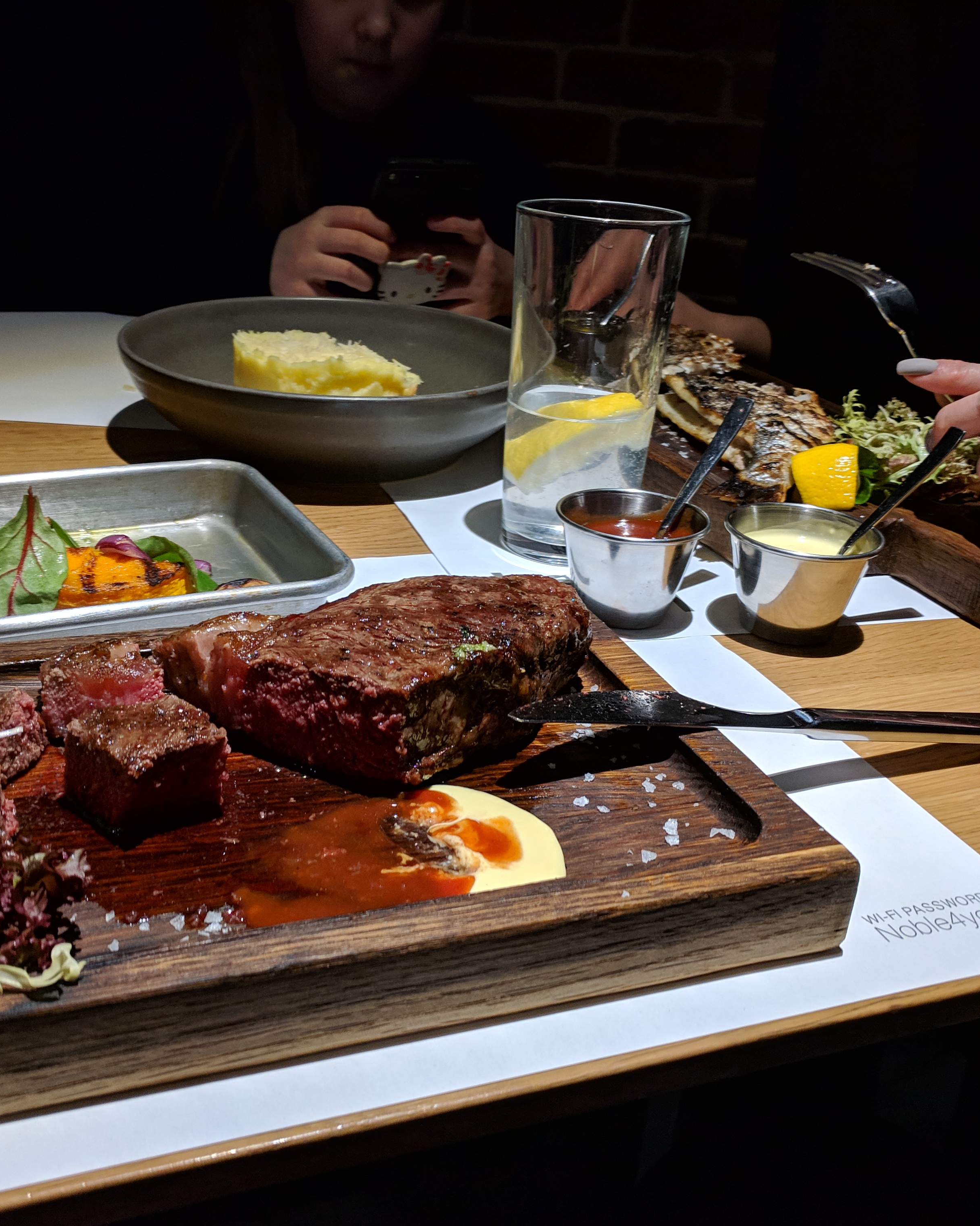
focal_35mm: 34
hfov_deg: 43.3
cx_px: 423
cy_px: 615
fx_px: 1233
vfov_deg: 52.8
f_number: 2
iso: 186
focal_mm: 4.67
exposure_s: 1/100
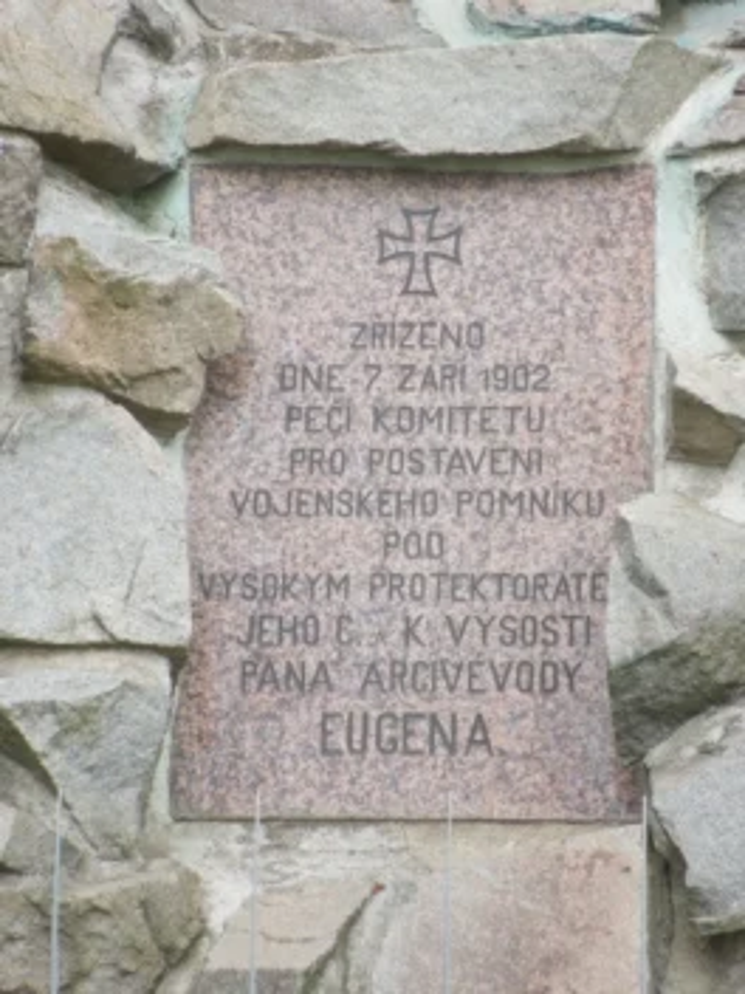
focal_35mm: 350
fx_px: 10044
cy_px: 497
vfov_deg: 5.7
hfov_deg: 4.2
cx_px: 372
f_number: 5.9
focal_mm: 63
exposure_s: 1/320
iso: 400
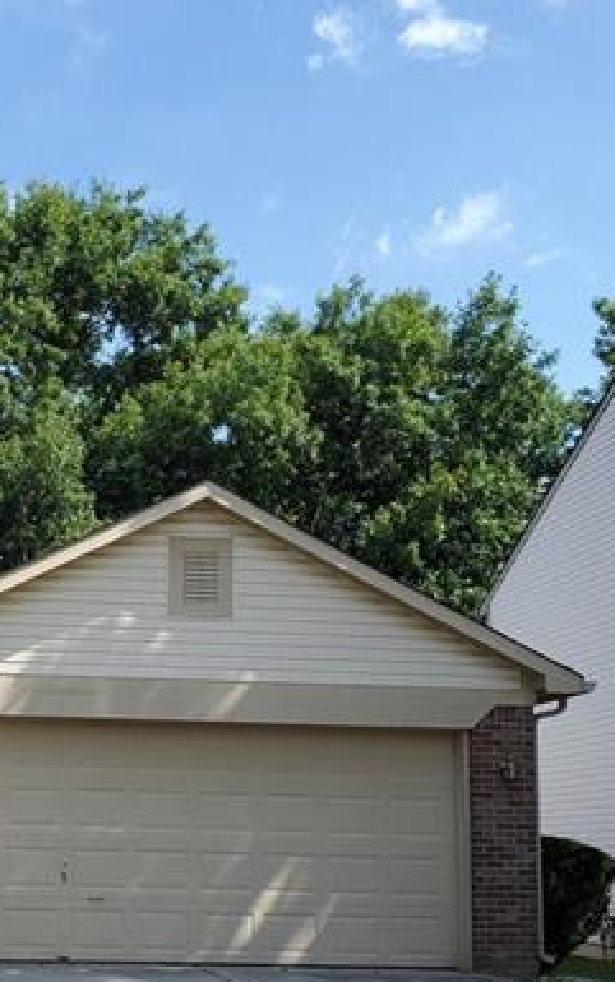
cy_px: 689
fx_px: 1473
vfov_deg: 36.3
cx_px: 23
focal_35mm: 55
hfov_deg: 22.8
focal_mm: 4.3
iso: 50
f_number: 2.4
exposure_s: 1/942
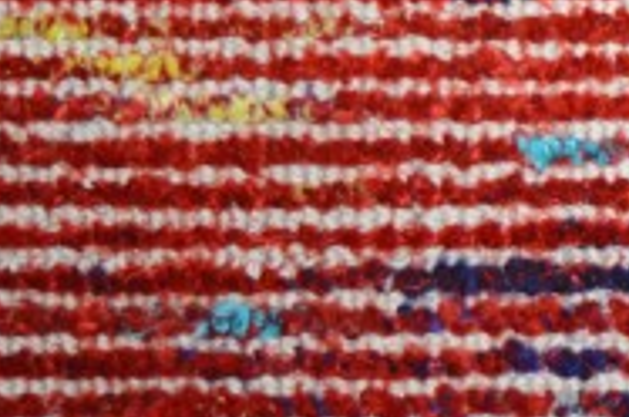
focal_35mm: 165
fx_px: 2879
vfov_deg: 8.2
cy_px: -2
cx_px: 1171
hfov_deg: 11.5
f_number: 4
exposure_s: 1/15
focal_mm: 27
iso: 450
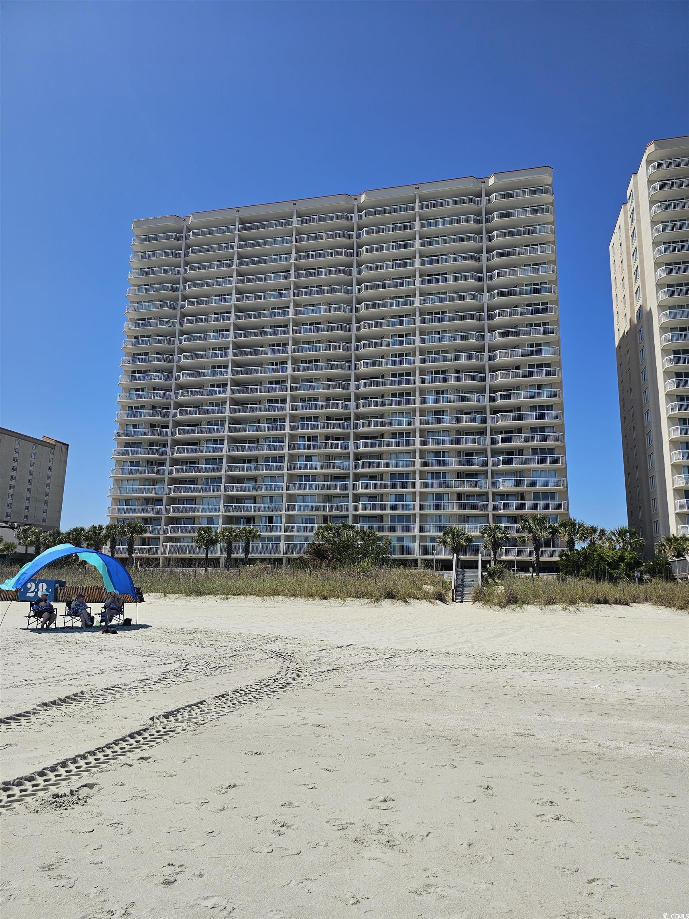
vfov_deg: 73.9
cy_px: 460
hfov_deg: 58.9
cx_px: 344
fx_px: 610
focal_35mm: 23
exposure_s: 1/1650
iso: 12
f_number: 1.7
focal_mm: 6.3
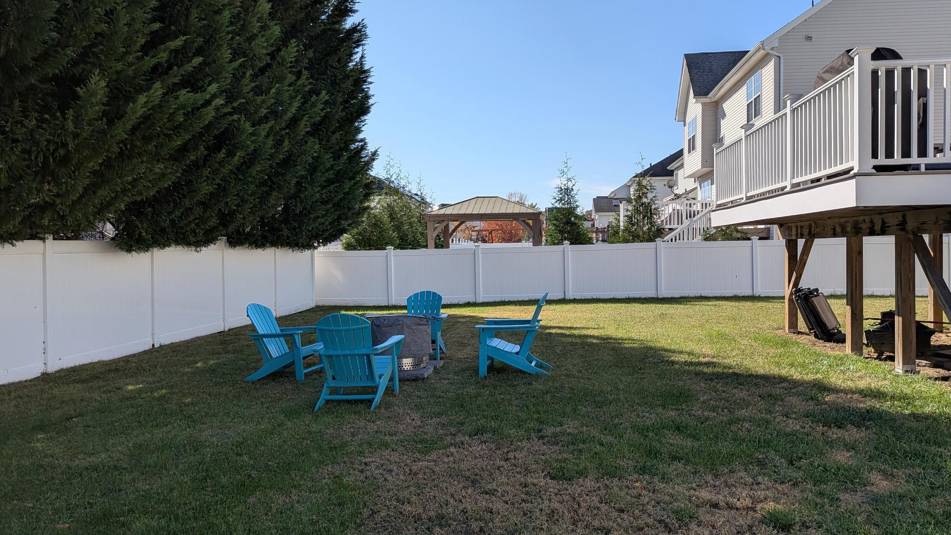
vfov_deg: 42.9
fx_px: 681
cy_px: 273
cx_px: 475
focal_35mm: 27
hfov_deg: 69.9
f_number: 1.7
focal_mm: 4.53
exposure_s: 1/2008
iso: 29
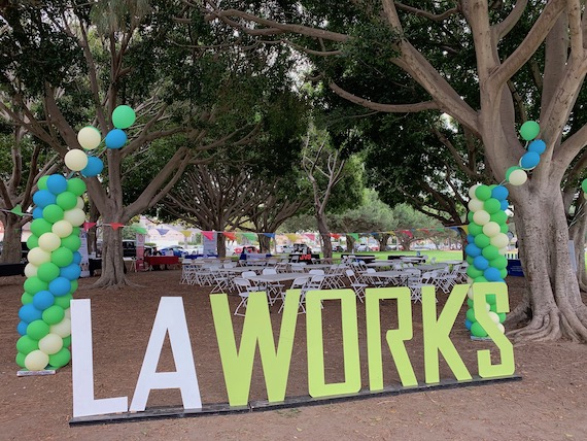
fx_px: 441
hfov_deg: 67.3
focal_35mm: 26
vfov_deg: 53.1
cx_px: 294
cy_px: 220
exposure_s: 1/227
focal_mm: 4.25
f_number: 1.8
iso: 25
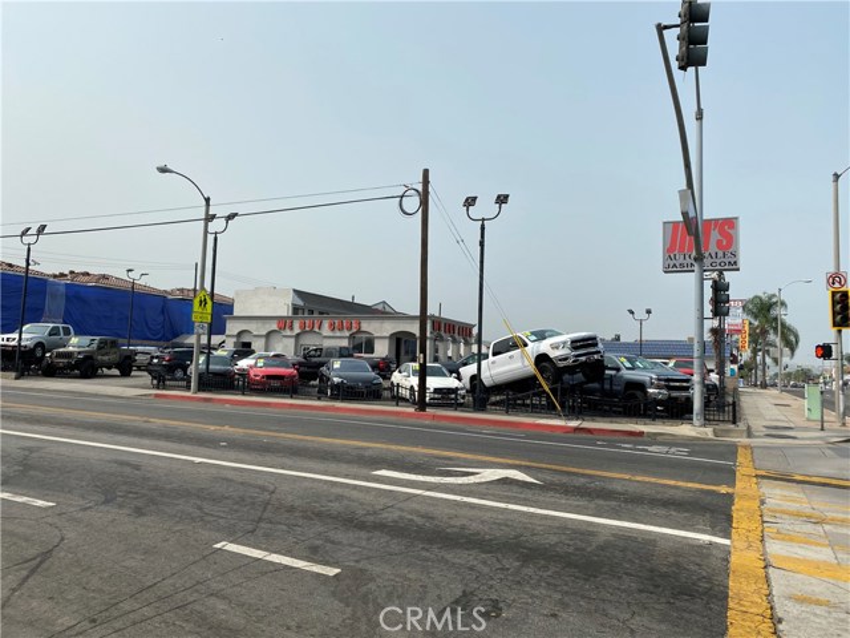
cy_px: 319
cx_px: 425
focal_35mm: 26
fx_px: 638
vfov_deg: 53.1
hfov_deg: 67.3
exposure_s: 1/5025
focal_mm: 4.25
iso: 32
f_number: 1.8
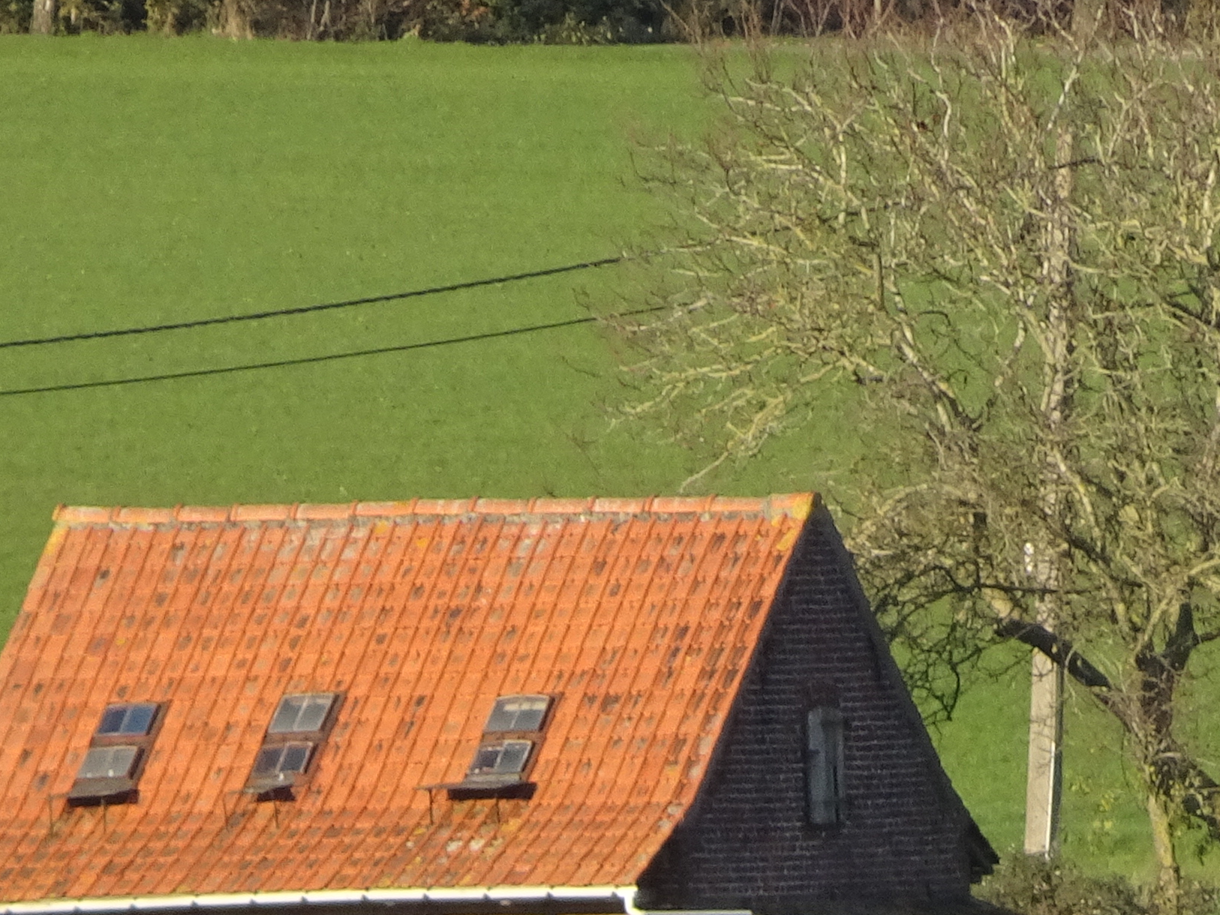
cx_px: 1136
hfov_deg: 1.4
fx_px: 51358
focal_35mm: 1457
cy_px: 534
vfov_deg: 1.0
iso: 125
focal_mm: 82.69
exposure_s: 1/250
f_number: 6.3
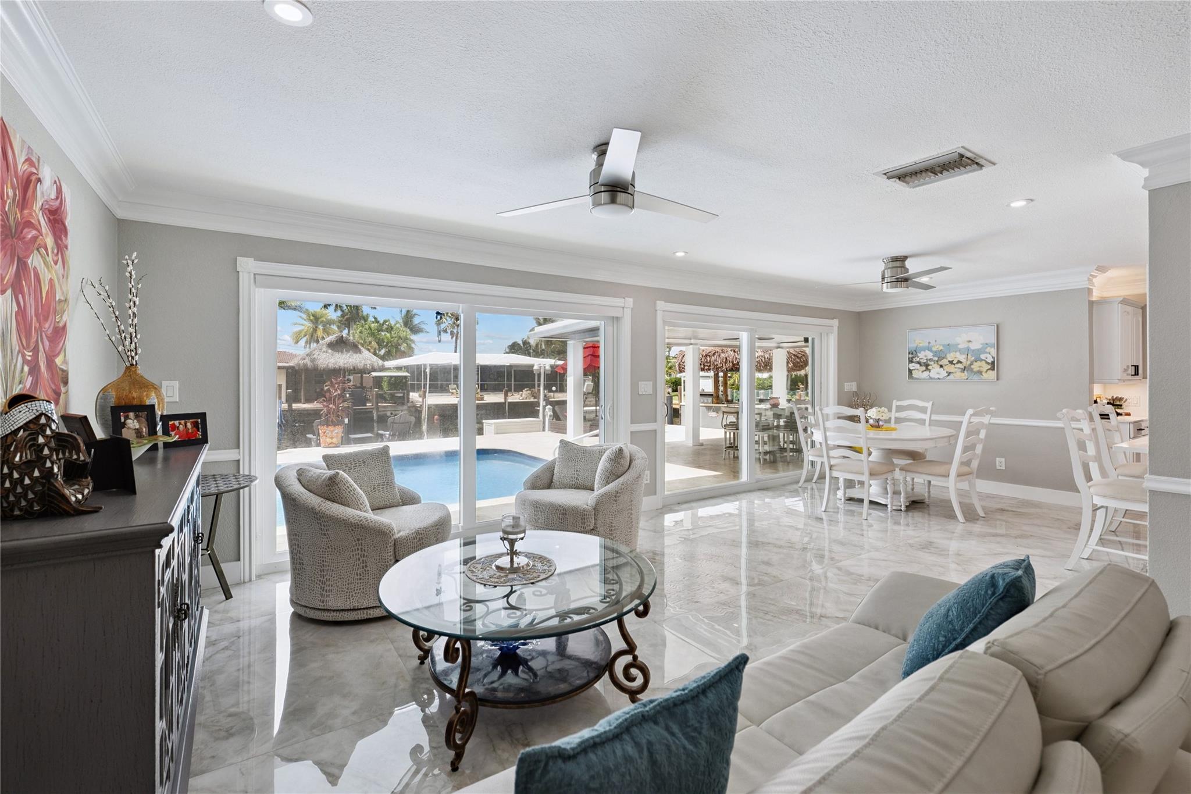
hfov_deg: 100.4
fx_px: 496
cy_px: 397
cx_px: 596
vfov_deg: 77.3
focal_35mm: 15
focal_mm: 15
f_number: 7.1
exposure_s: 1/250
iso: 250
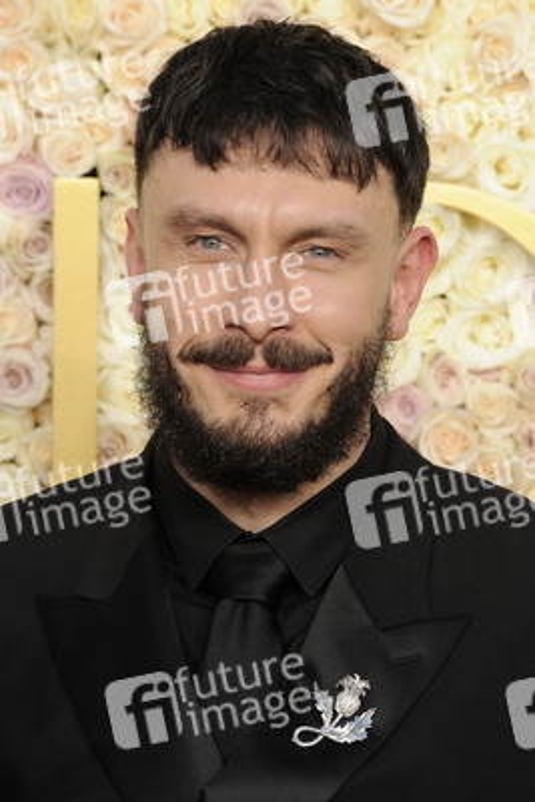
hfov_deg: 6.9
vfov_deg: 10.3
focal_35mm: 200
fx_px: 4454
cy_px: 401
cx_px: 268
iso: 800
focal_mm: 200
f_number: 10
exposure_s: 1/250
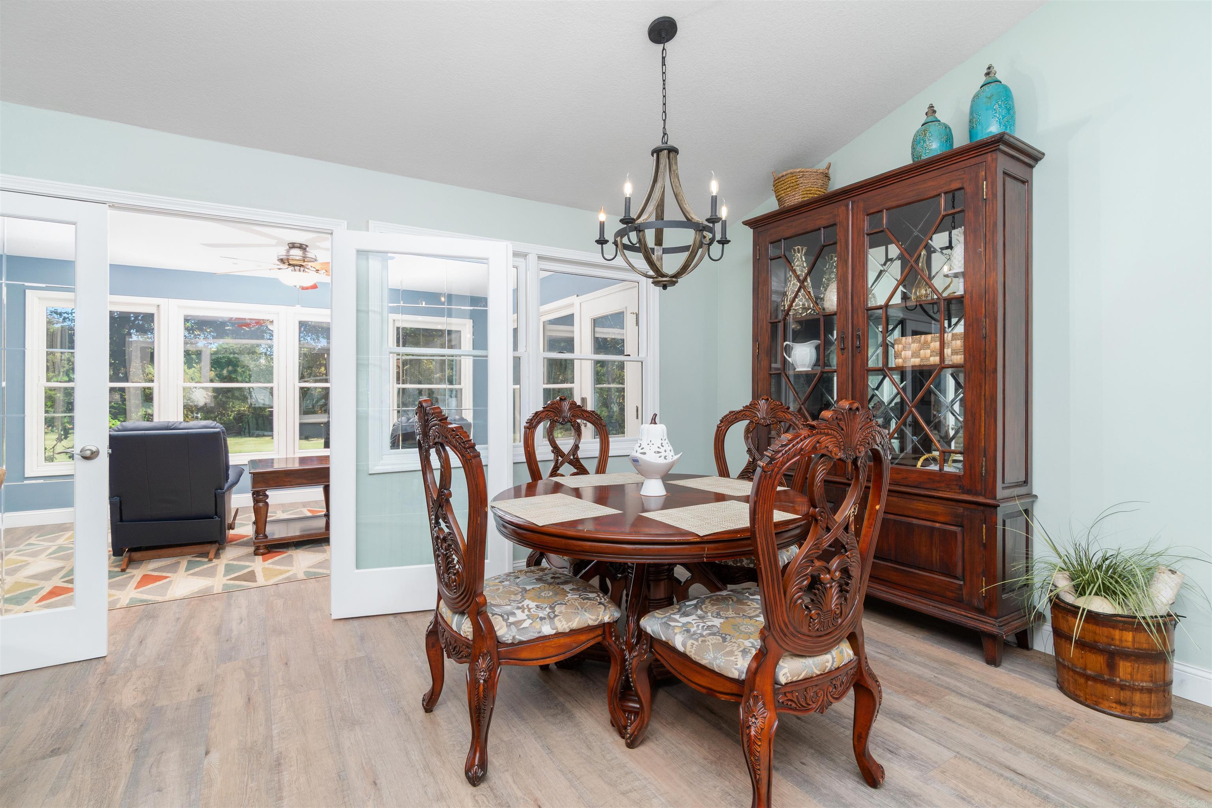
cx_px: 606
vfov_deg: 72.1
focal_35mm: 16
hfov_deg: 95.0
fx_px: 555
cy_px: 404
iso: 320
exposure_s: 1/1.25
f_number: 8
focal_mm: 11
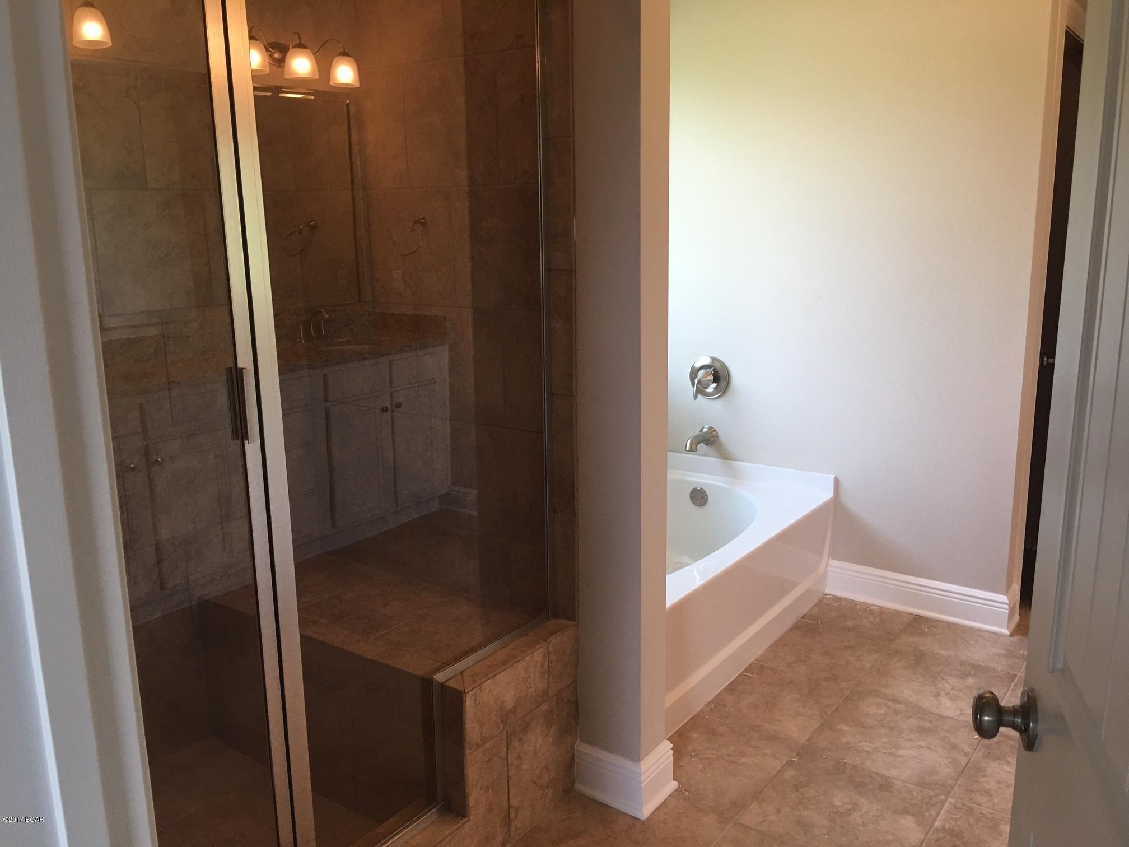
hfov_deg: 61.7
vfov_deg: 48.2
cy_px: 424
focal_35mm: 29
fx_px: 946
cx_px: 564
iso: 40
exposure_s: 1/30
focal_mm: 4.15
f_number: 2.2
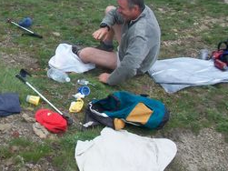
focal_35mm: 65
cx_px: 34
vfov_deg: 22.4
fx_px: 428
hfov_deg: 28.9
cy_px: 44
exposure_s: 1/320
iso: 80
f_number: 5.5
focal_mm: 5.7
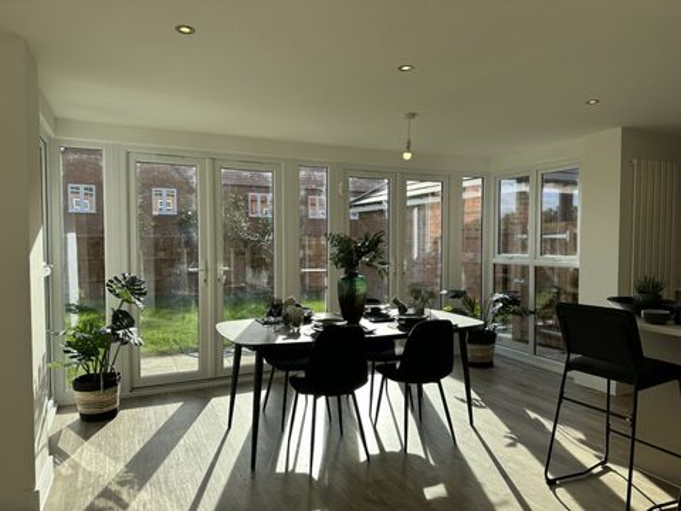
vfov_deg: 56.8
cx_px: 340
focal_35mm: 24
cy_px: 256
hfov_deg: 71.6
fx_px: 472
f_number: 1.78
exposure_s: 1/1357
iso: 80
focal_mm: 6.86
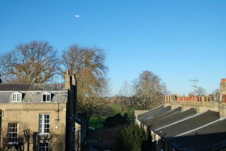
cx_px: 113
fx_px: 226
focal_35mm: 36
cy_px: 76
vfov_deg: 36.8
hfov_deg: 53.1
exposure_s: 1/850
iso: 320
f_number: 5.6
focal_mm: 24
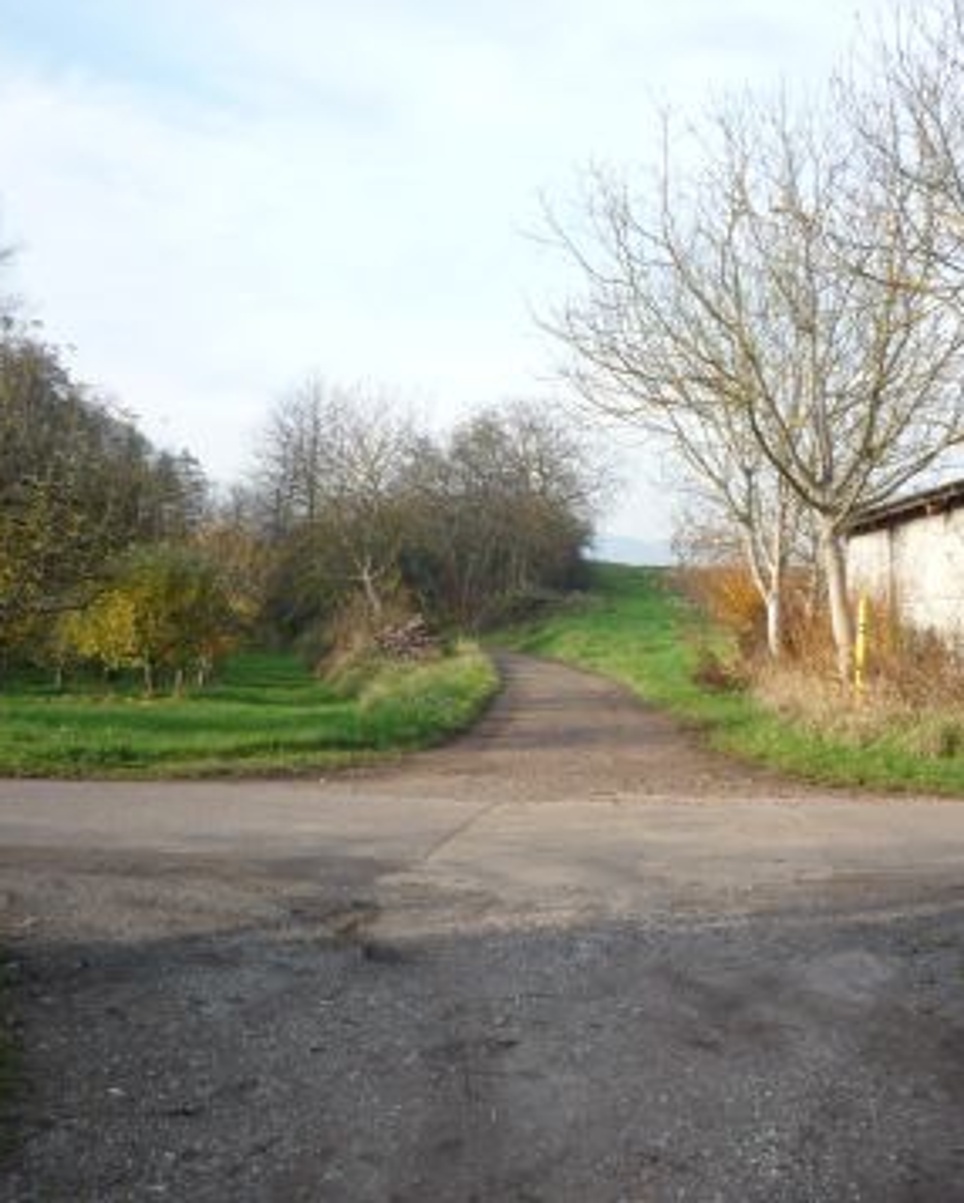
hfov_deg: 35.2
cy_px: 603
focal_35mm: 42
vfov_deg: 43.8
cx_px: 671
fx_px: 1497
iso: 100
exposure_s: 1/200
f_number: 4
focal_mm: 5.2
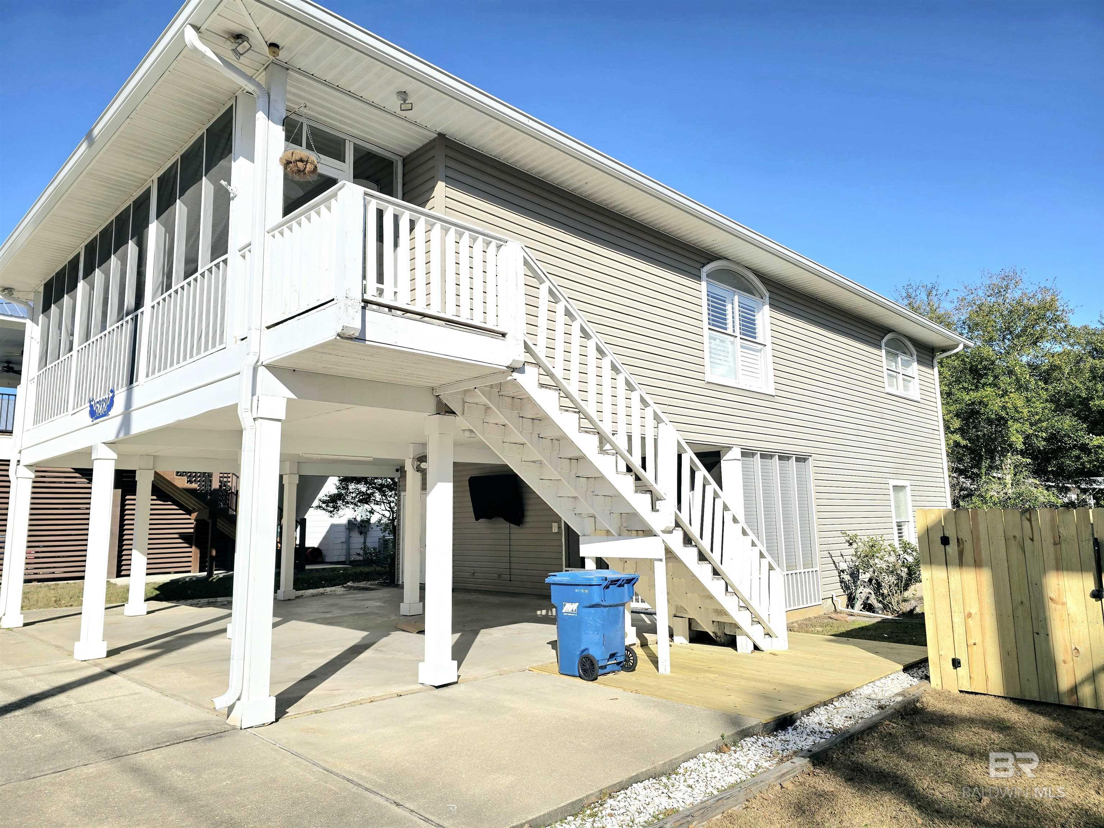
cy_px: 414
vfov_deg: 58.9
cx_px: 552
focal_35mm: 23
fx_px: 734
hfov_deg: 73.9
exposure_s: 1/1667
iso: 12
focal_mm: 6.3
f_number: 1.7
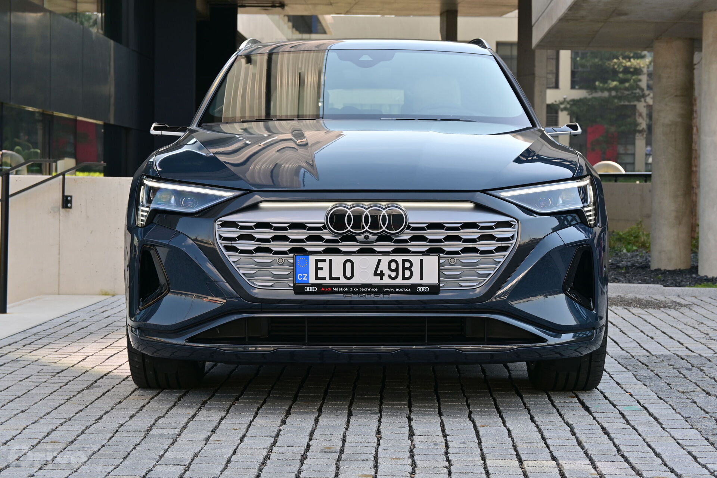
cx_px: 358
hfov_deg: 27.0
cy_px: 239
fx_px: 1494
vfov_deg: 18.2
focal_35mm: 75
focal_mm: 50
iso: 100
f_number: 6.3
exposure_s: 1/160
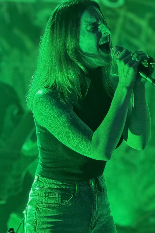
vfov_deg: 13.0
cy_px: 107
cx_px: 92
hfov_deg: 8.7
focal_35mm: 158
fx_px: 1021
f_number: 2.8
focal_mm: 15.66
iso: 1250
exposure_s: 1/35
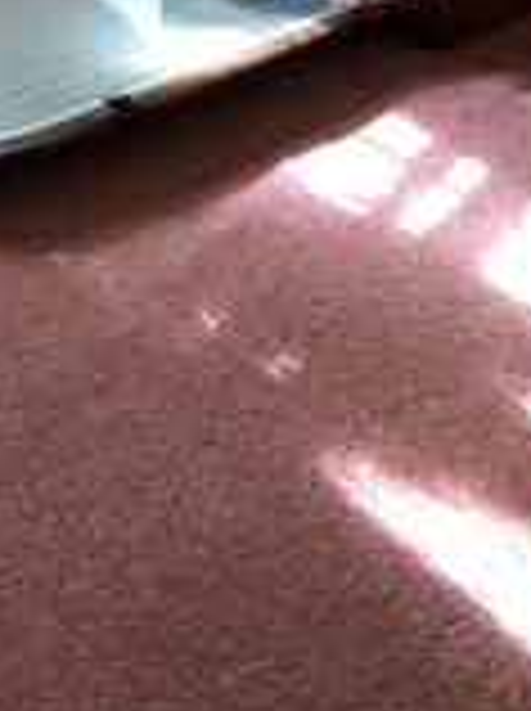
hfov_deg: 17.3
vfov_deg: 20.3
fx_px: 1723
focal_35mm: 84
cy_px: -326
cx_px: 461
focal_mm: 3.99
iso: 100
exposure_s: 1/9
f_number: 1.8
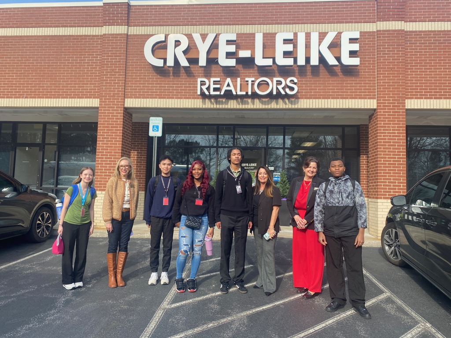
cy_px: 169
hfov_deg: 67.3
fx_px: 339
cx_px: 226
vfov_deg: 53.1
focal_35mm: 26
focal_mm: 4.25
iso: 32
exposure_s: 1/644
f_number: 1.8
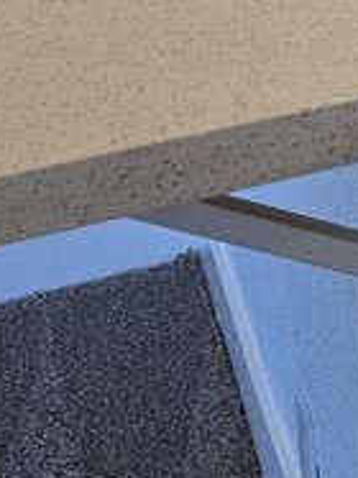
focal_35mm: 126
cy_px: -327
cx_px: 905
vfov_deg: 14.2
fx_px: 1739
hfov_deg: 10.0
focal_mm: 6.3
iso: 200
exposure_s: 1/120
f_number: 1.7
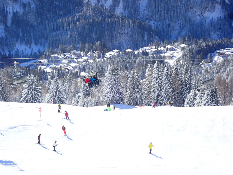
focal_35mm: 100
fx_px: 673
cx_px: 116
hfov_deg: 19.6
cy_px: 88
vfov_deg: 14.8
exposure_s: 1/250
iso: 100
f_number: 6.3
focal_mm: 18
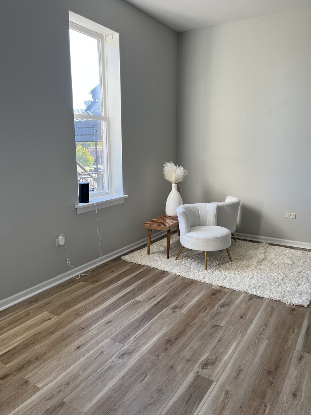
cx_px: 156
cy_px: 208
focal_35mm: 26
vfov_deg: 67.3
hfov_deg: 53.1
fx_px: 311
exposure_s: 1/164
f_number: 1.6
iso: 50
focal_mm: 5.1
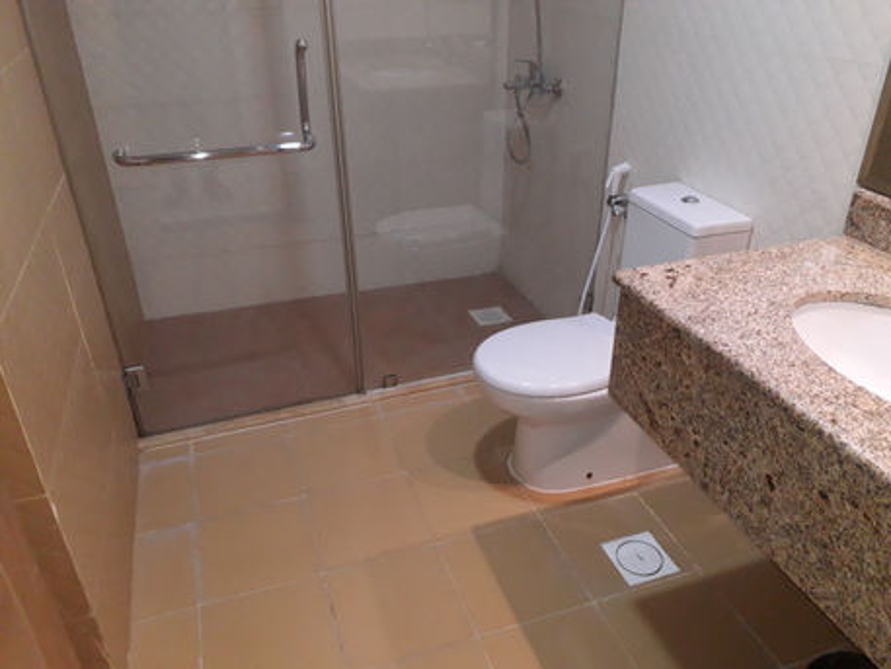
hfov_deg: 65.3
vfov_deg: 51.4
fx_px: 695
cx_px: 446
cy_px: 334
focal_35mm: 27
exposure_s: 1/50
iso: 250
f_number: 1.9
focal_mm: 3.6
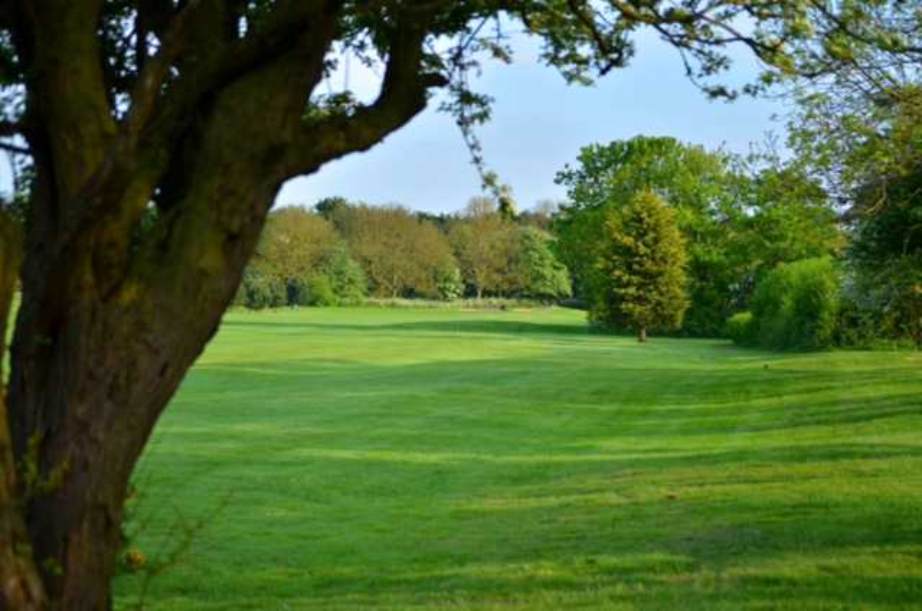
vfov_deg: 16.5
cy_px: 306
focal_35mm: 82
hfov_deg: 24.7
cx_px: 461
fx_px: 2109
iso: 100
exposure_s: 1/400
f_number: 4
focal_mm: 55
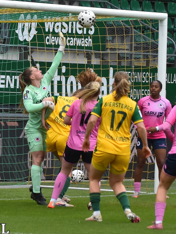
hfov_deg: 6.2
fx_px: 1620
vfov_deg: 8.3
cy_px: 117
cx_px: 80
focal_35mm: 239
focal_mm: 110
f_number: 3.5
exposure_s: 1/1000
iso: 500
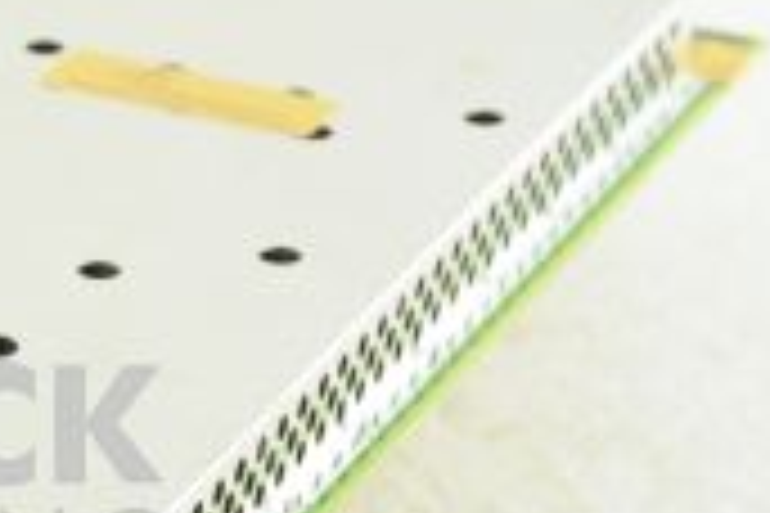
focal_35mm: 245
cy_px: 475
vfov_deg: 5.6
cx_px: -279
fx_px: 5240
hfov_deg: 8.3
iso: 1600
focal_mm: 70
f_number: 9
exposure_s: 1/100
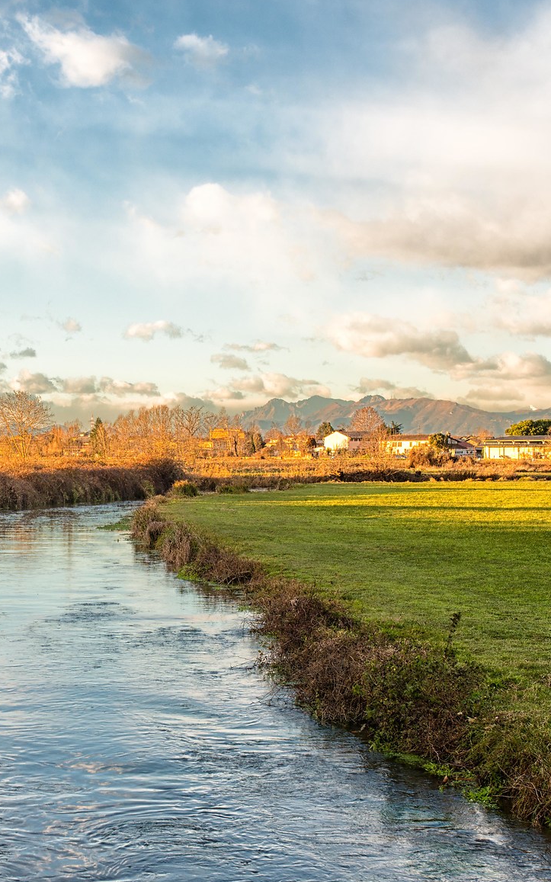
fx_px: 1778
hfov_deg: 17.4
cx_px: 88
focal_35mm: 74
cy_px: 521
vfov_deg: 27.8
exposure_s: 1/25
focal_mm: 35
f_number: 13
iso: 100
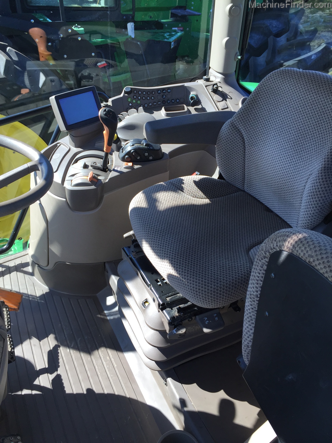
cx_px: 166
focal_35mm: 29
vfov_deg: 61.7
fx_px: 371
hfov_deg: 48.2
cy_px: 222
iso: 32
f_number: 2.2
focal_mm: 4.15
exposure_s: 1/434
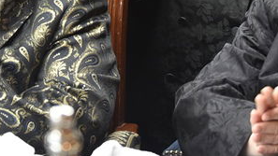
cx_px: 57
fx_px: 1467
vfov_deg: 6.1
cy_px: -38
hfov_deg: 10.8
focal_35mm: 199
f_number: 5
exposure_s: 1/80
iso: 2000
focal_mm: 55
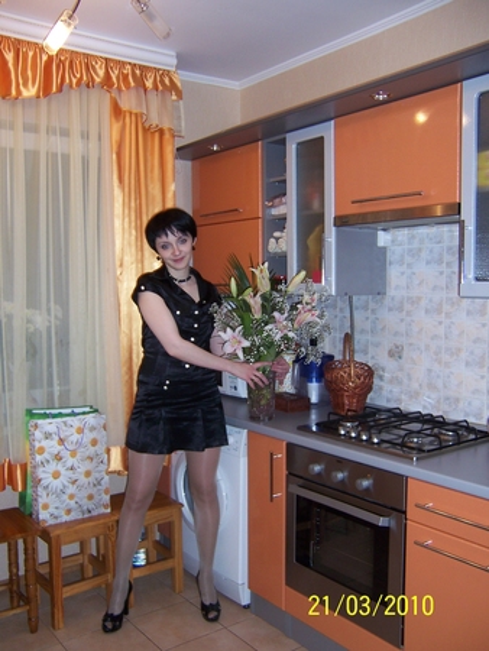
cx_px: 244
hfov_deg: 43.0
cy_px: 326
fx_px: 621
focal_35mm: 33
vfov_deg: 55.3
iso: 80
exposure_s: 1/60
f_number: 2.8
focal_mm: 5.5
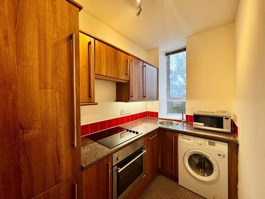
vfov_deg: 85.7
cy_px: 100
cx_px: 132
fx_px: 107
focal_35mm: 14
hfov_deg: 102.1
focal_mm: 2.22
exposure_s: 1/100
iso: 125
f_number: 2.2
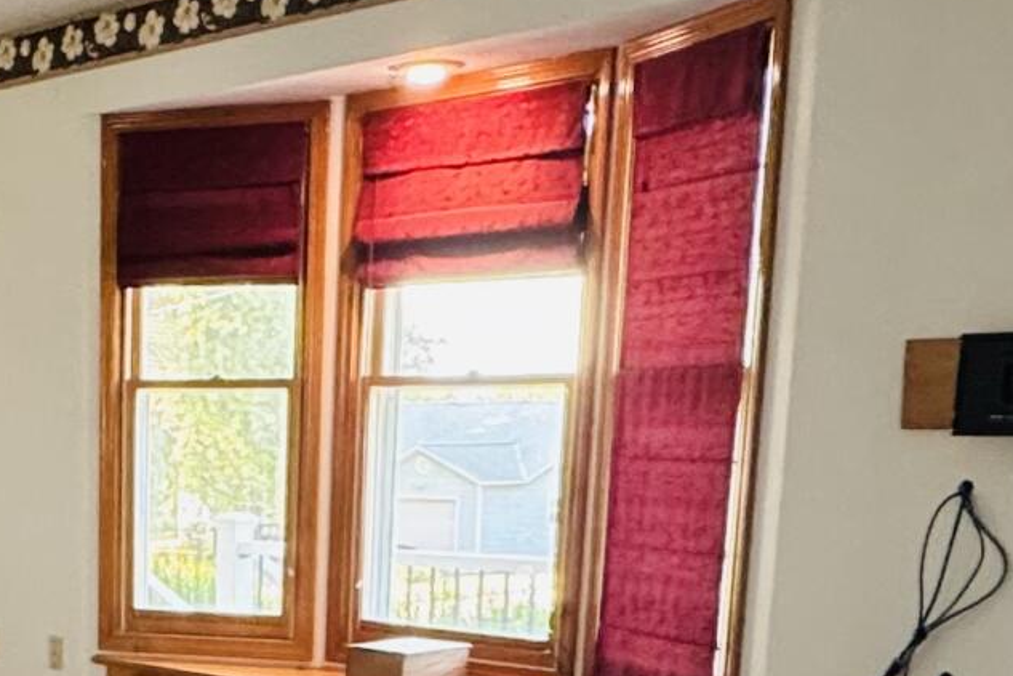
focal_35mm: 69
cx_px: 24
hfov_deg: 27.7
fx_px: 1941
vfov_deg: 18.4
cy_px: 881
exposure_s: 1/60
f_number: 2.2
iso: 400
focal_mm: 2.22
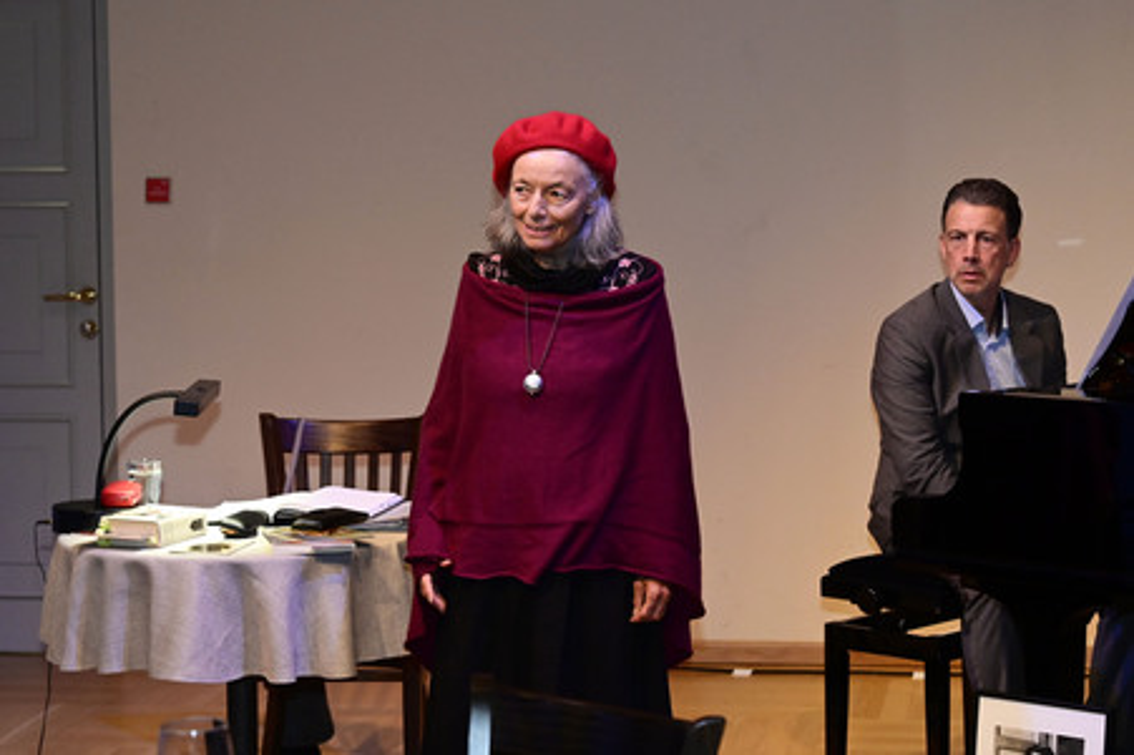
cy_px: 378
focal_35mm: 61
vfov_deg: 22.2
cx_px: 567
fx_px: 1920
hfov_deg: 32.9
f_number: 4.5
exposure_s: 1/200
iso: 2500
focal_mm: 61
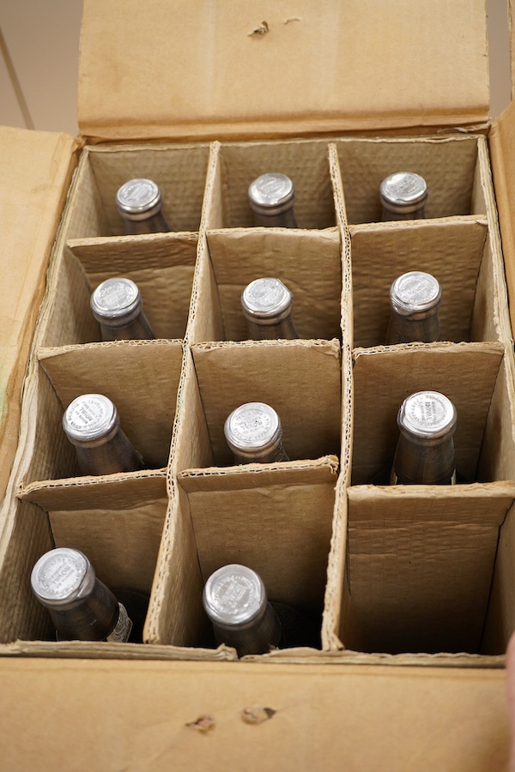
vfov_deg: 43.6
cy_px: 386
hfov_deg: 29.9
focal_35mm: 45
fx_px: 966
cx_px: 258
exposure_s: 1/125
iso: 1250
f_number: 5.6
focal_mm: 30
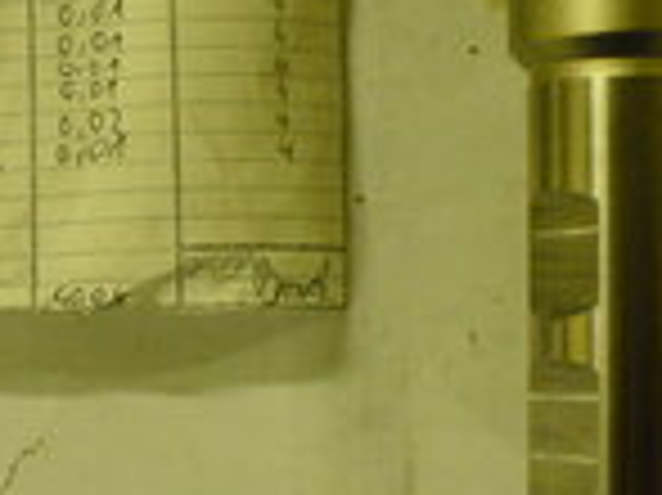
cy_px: 90
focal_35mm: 101
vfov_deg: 14.5
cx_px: 347
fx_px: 1930
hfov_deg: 19.5
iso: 200
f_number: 2.8
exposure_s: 1/15
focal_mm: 6.1
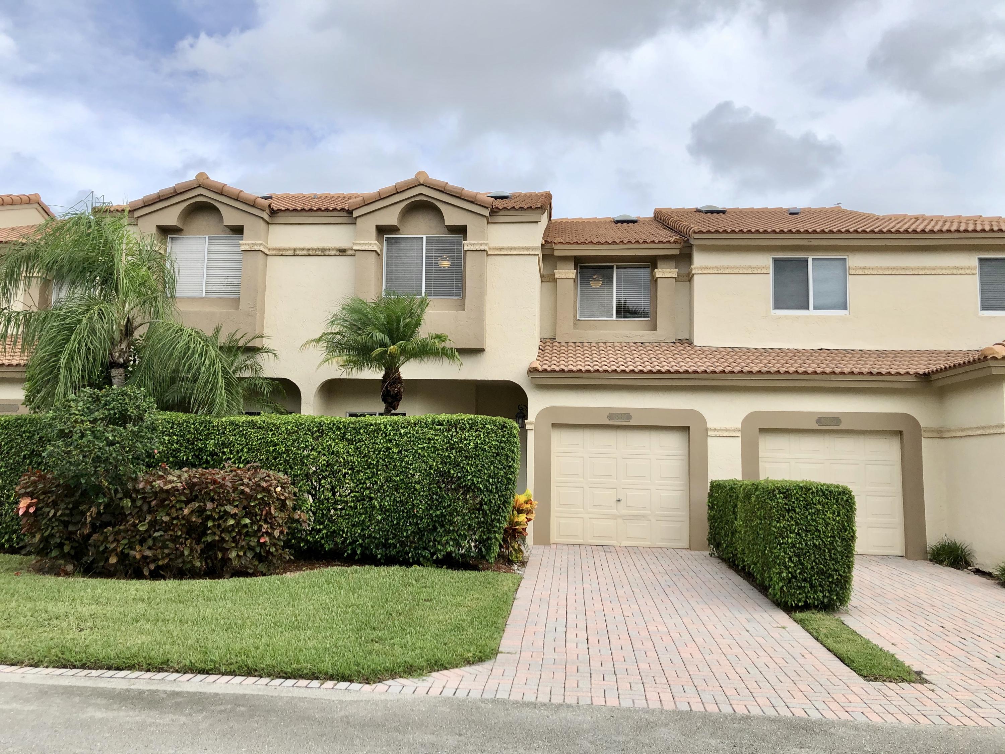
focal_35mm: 28
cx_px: 502
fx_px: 813
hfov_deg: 63.4
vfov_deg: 49.7
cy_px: 377
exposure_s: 1/1656
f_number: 1.8
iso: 20
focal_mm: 3.99
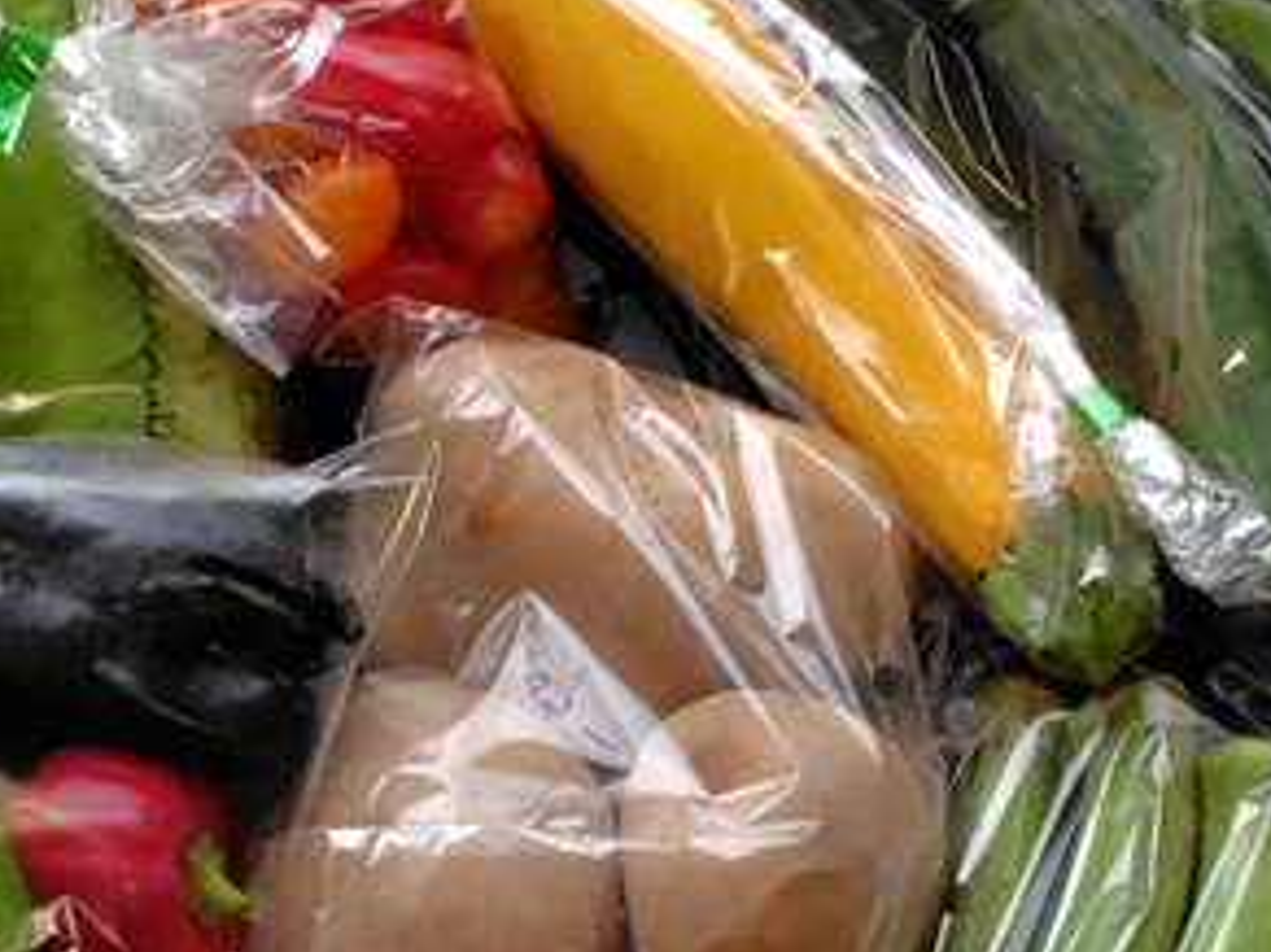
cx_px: 625
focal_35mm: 38
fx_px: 1395
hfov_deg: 49.0
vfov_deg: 37.6
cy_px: 563
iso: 225
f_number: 1.9
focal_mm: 5.6
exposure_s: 1/120
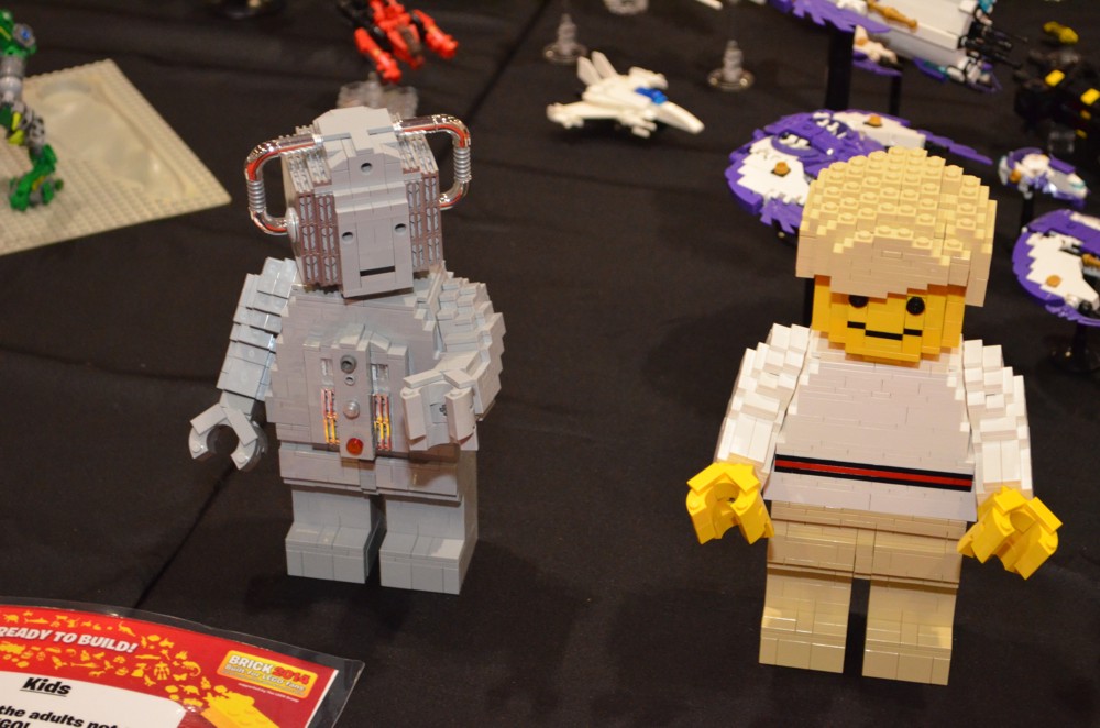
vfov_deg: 18.8
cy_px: 364
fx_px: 2195
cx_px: 550
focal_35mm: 72
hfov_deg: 28.1
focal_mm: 48
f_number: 5.3
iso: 3200
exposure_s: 1/60
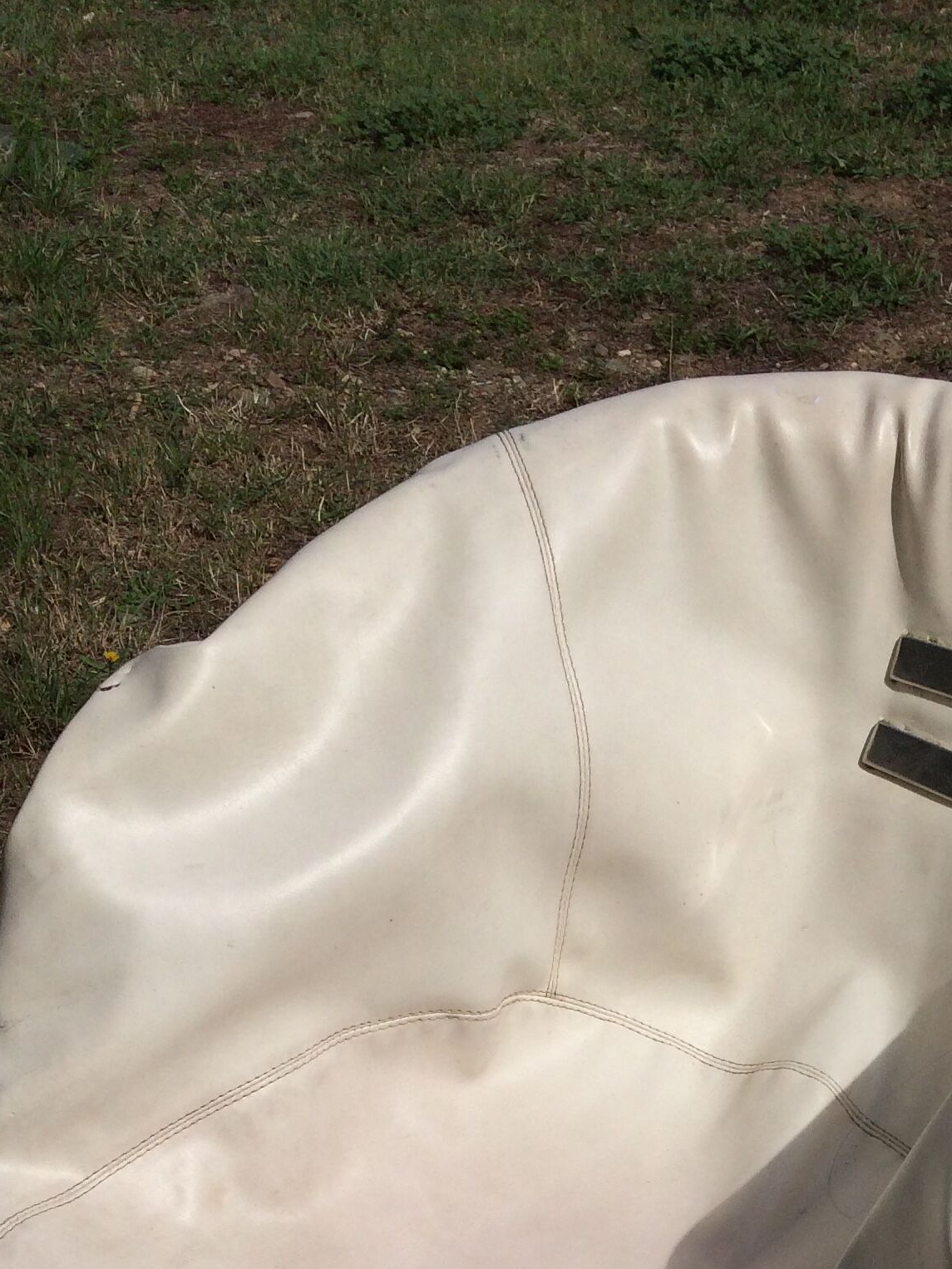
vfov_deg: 28.9
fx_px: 2274
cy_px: 1311
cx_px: 654
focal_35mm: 62
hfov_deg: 23.5
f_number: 2.2
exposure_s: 1/10309
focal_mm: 4.15
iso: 40
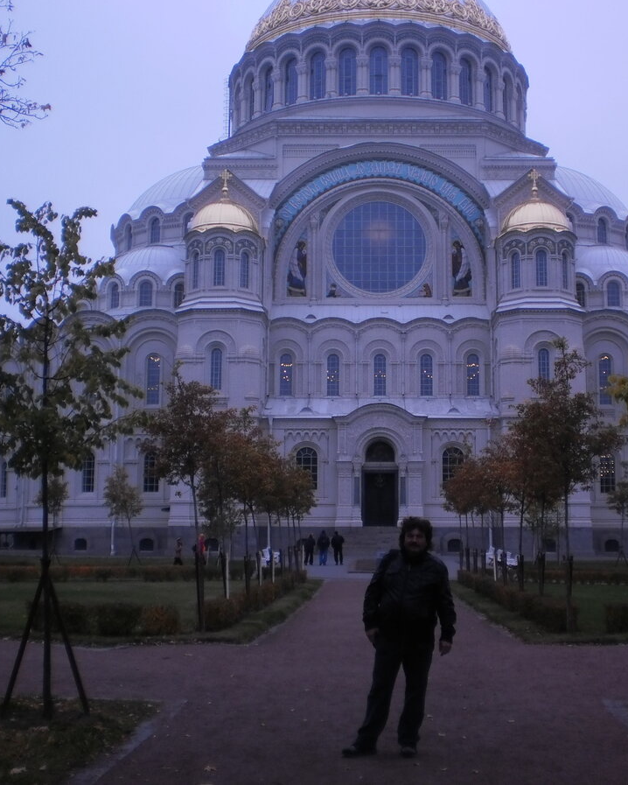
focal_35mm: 47
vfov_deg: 39.5
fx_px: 1092
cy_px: 392
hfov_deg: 32.0
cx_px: 391
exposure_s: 1/250
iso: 100
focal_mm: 6.3
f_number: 3.1
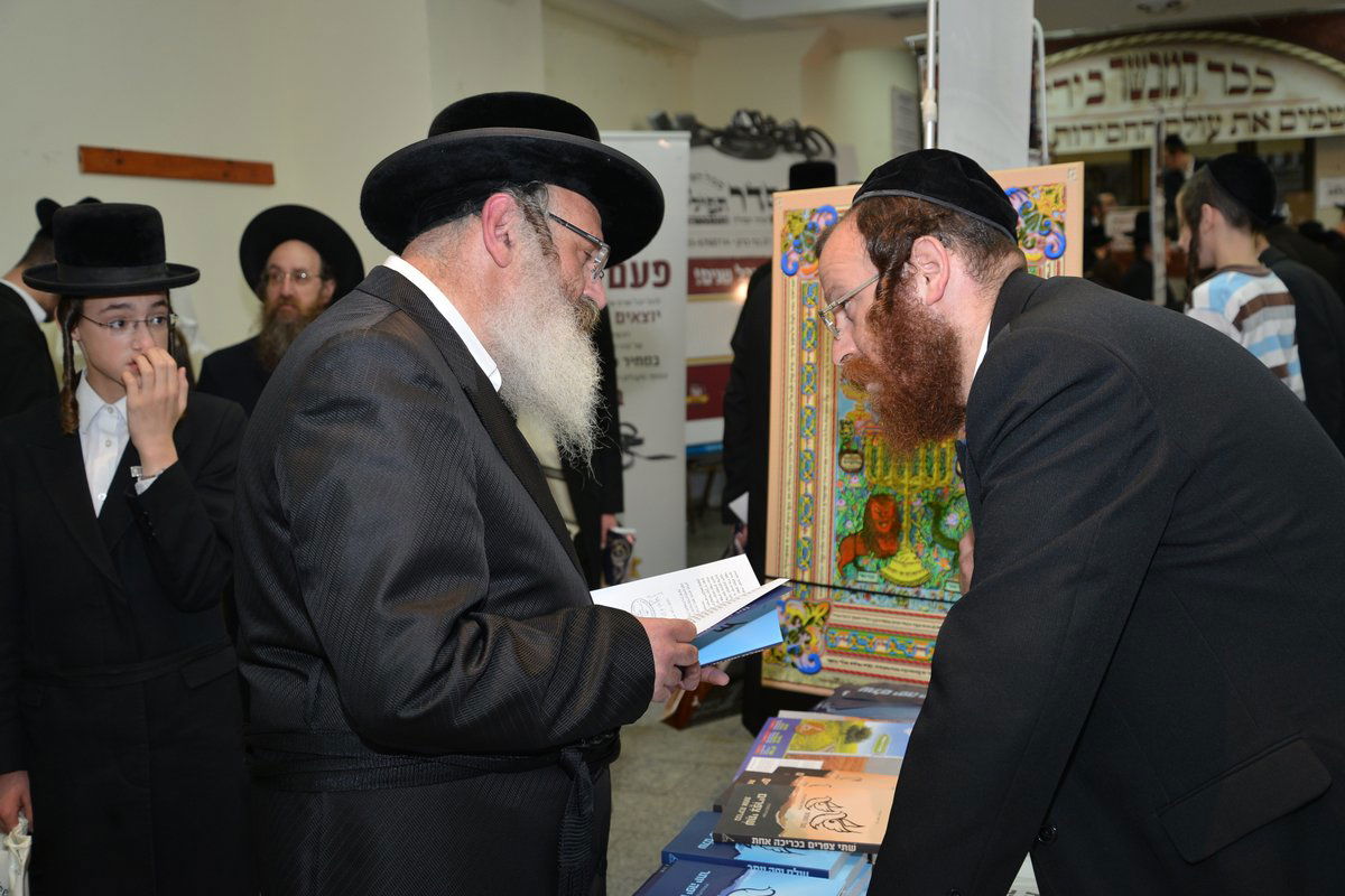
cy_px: 448
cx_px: 672
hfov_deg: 48.5
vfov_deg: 33.4
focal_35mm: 40
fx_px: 1494
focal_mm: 40
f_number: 5
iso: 800
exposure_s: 1/100
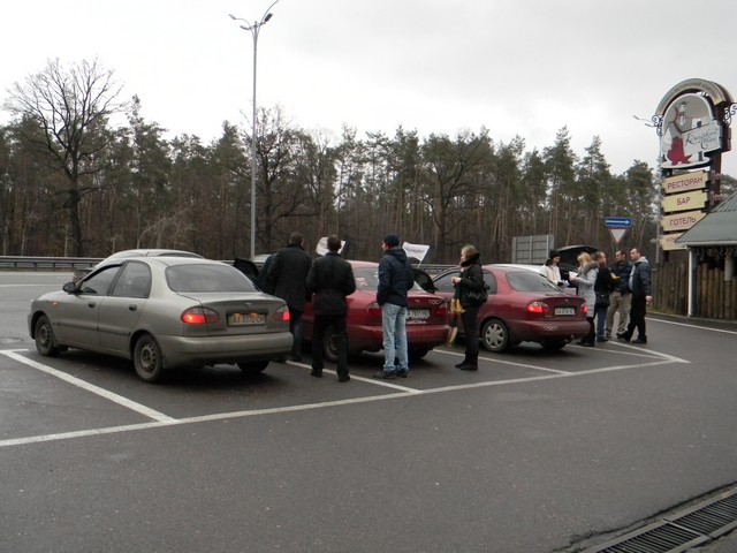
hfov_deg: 51.4
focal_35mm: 36
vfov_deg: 39.7
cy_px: 276
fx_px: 766
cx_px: 368
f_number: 3.7
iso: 400
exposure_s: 1/29.2
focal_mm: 6.4
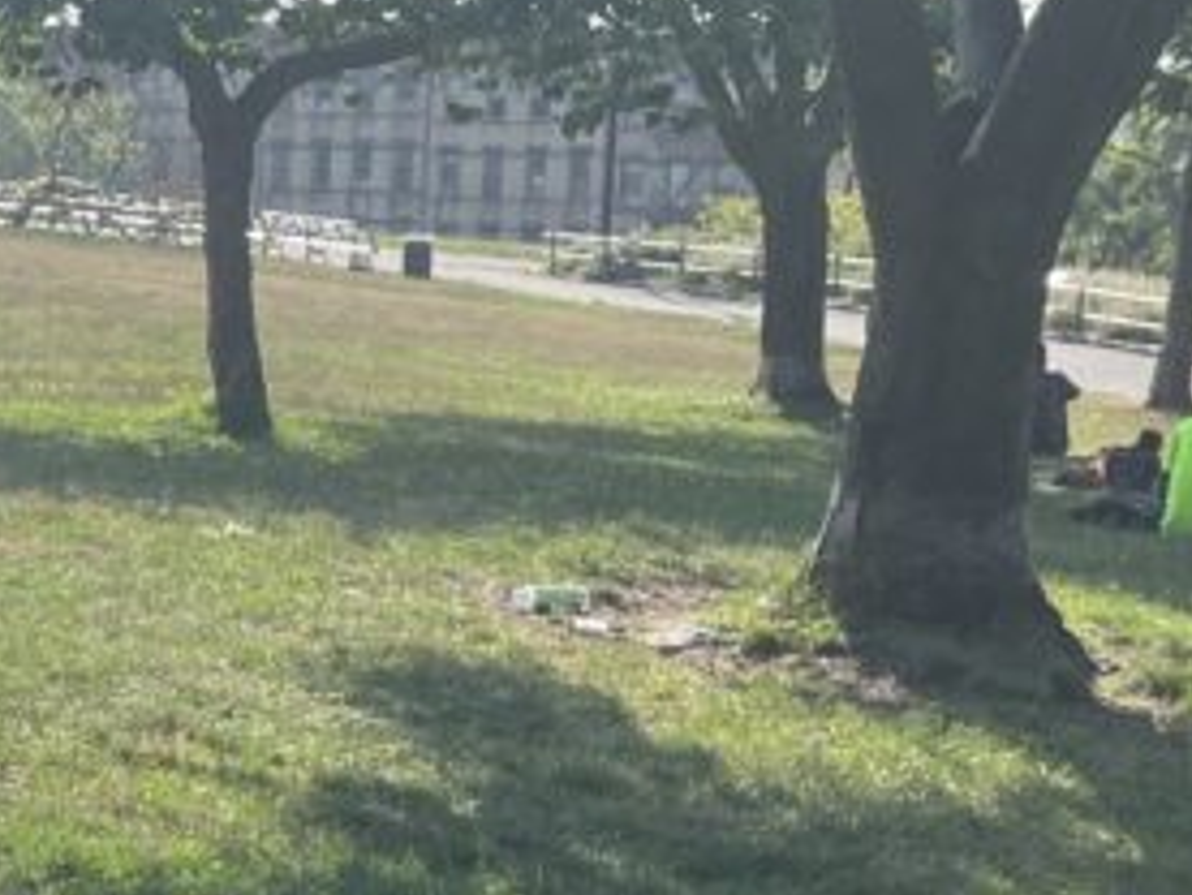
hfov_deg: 18.2
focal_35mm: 96
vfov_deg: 15.3
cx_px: -585
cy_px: 693
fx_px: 3307
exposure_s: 1/1600
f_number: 1.6
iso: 50
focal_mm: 5.1
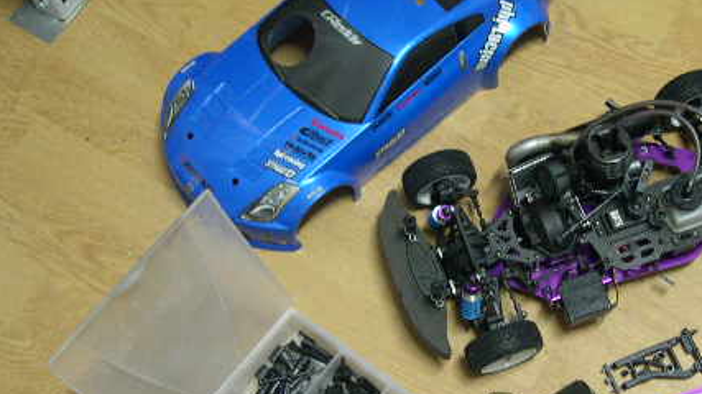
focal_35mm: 62
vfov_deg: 19.4
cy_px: 258
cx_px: 496
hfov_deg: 33.4
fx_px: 1154
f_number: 2.8
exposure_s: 1/4.8
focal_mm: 8
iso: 204
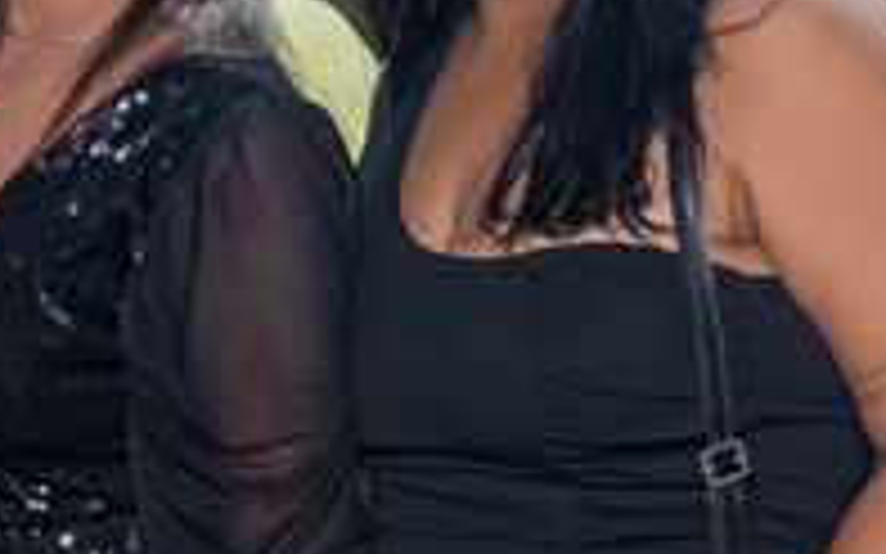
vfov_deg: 9.3
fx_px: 3331
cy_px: 696
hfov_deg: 15.0
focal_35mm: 138
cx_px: 144
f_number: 3.2
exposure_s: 1/320
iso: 2500
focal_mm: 24
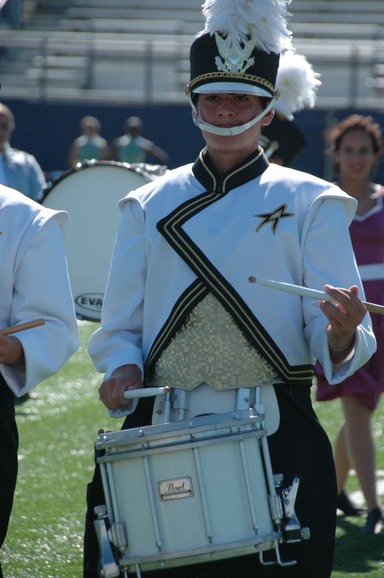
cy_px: 289
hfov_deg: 4.6
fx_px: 4813
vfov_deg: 6.9
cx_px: 192
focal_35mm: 300
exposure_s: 1/640
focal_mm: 200
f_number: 6.3
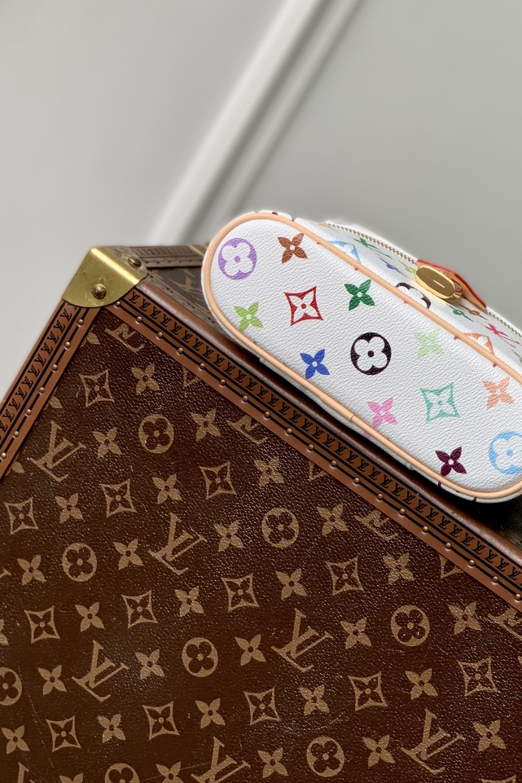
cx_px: 393
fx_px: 1761
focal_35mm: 81
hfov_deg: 16.8
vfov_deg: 25.0
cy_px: 304
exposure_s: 1/122
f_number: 2.4
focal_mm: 6
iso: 20
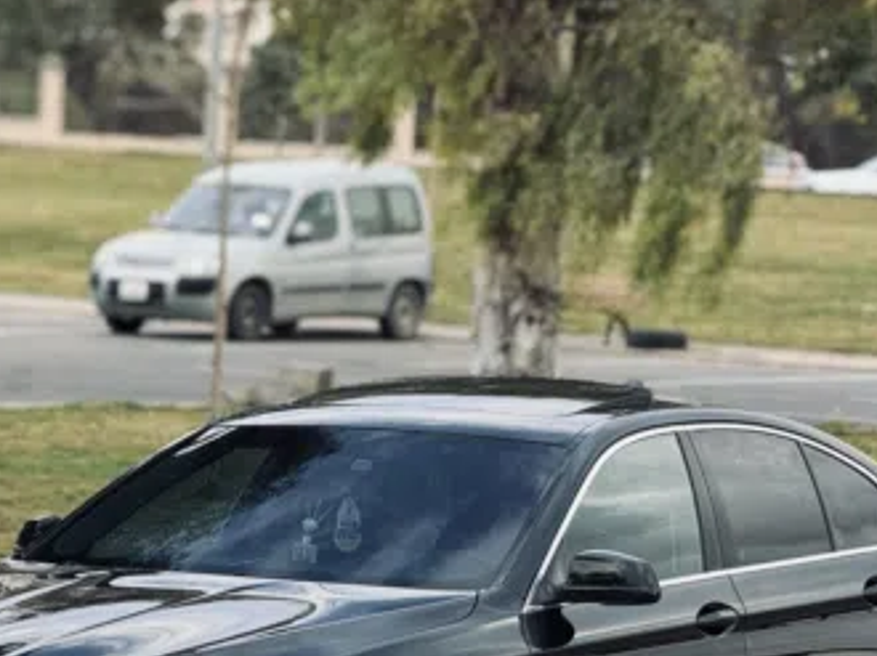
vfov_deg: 6.4
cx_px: 361
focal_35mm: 233
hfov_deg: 8.5
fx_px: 5899
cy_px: 529
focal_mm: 15.66
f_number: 2.8
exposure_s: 1/99
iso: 50
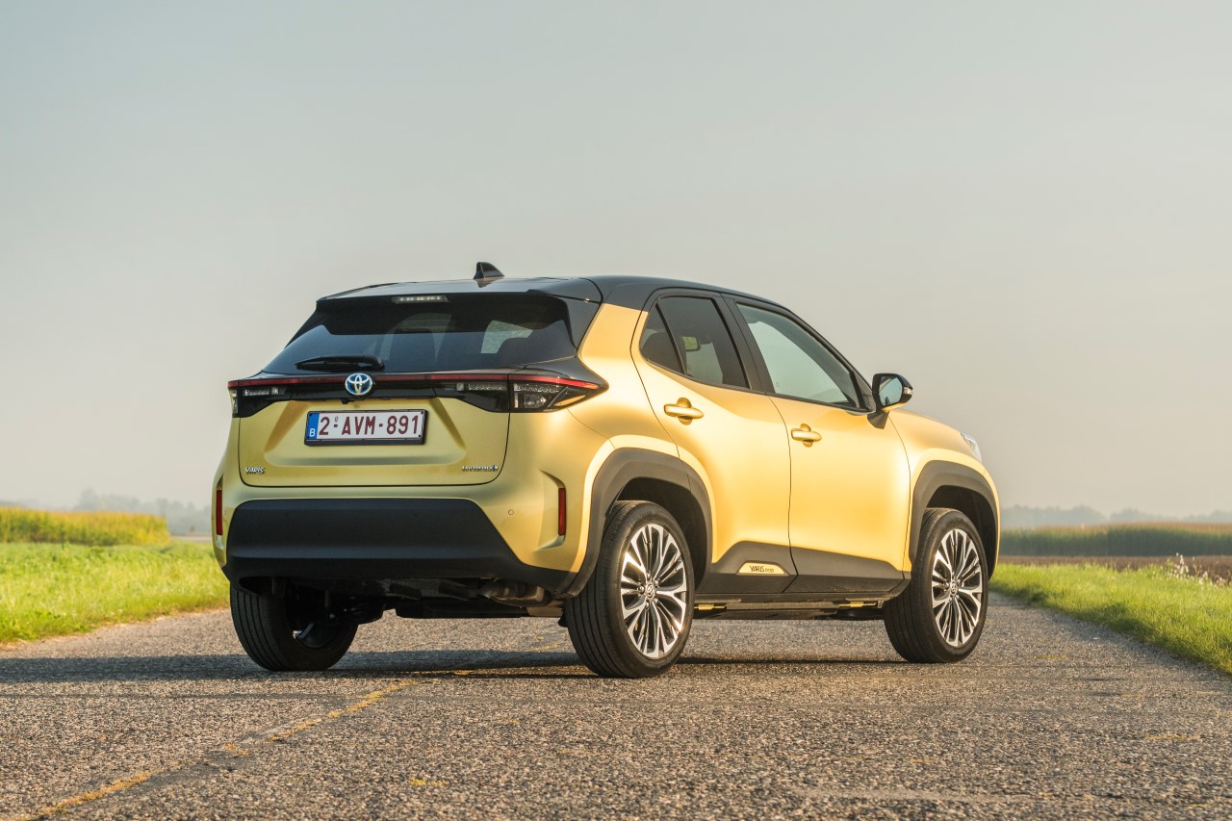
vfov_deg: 11.1
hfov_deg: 16.7
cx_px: 616
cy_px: 410
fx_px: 4208
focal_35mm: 123
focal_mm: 82
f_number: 4.5
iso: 500
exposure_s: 1/400
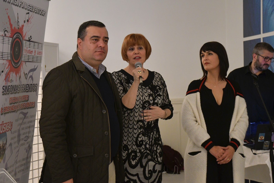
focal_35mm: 54
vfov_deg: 25.3
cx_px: 139
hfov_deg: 37.2
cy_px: 90
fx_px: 407
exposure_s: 1/100
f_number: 3.3
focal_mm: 35
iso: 2000
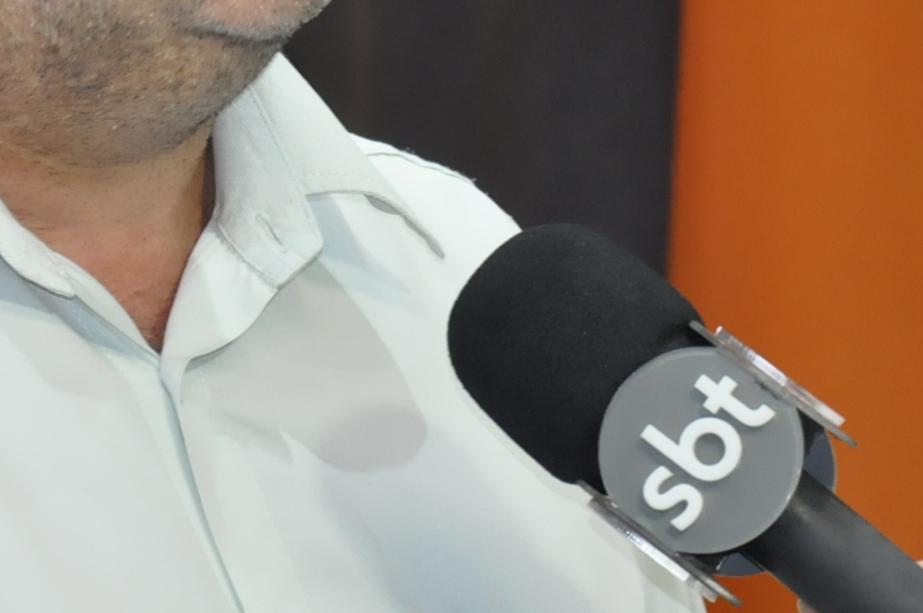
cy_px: -19
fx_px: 10225
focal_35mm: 399
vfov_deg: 3.4
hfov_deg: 5.2
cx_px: 112
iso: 2000
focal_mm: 105
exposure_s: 1/125
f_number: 5.6
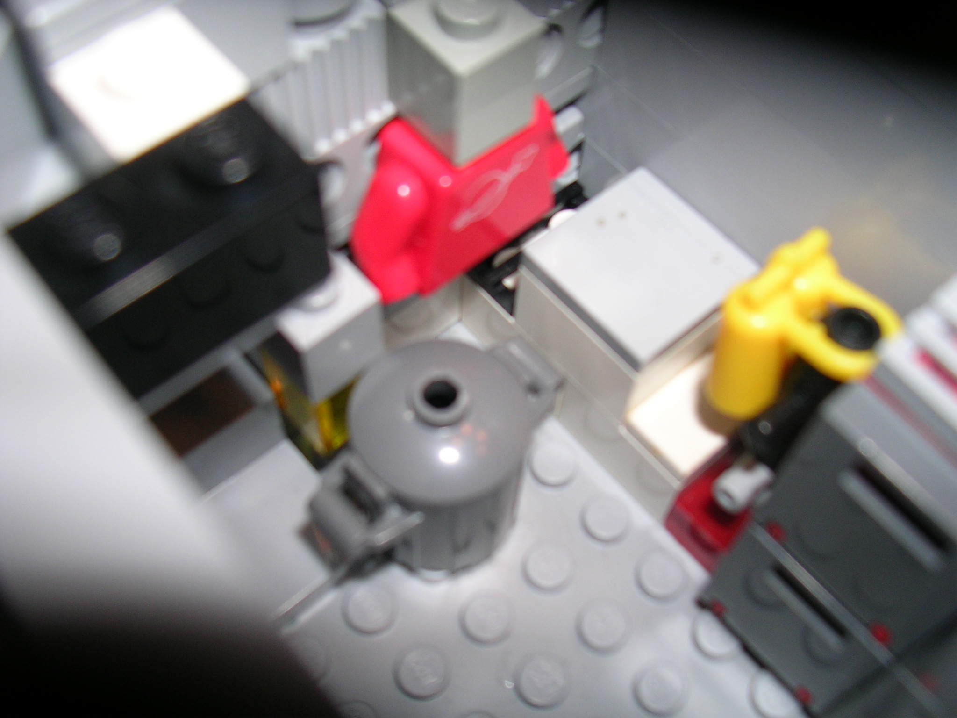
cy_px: 359
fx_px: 1051
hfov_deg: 49.0
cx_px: 478
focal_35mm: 38
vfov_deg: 37.7
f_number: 2.8
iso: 50
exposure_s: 1/60.1
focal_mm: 5.8
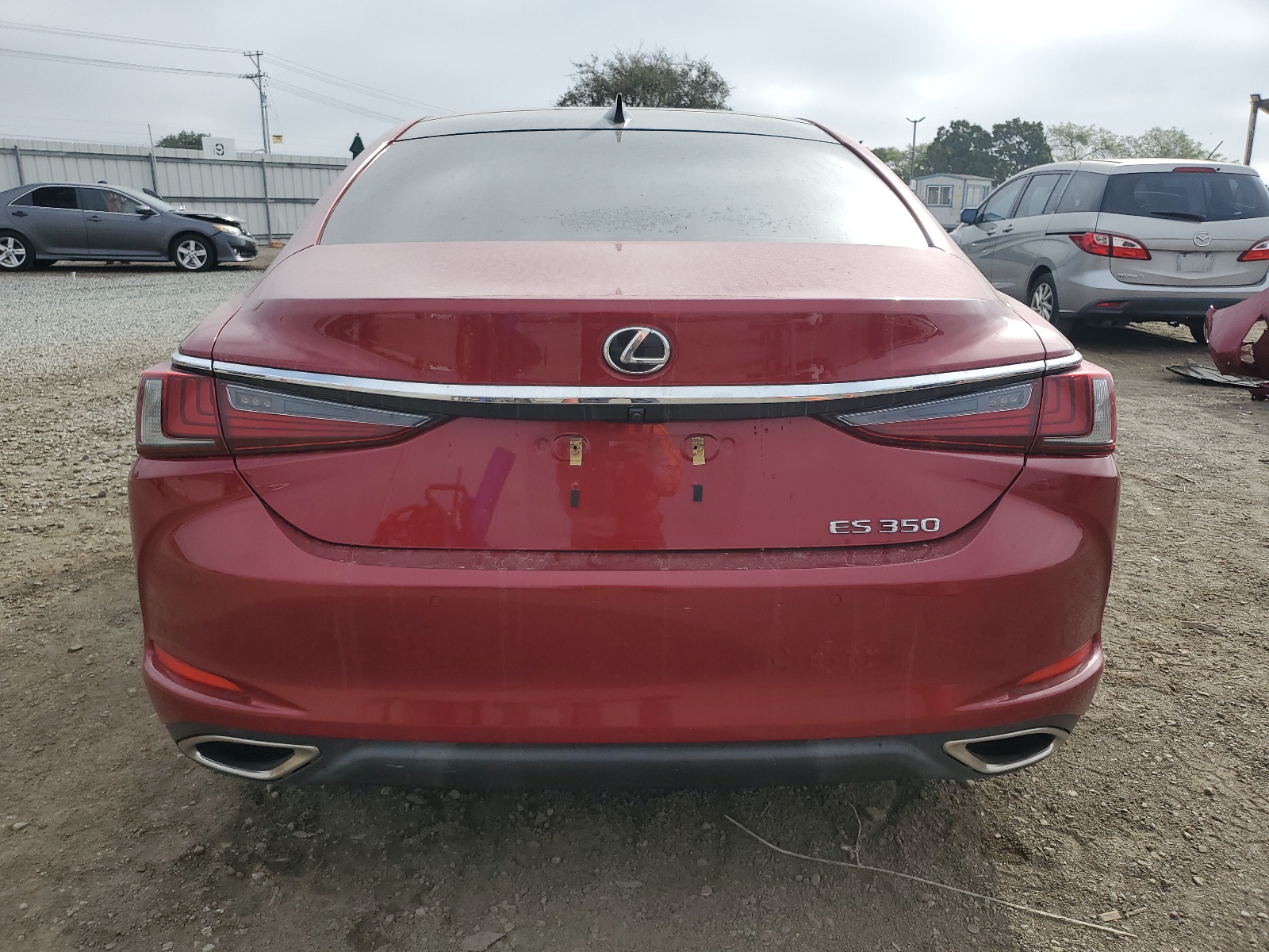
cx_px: 634
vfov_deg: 53.1
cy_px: 476
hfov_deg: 67.3
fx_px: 953
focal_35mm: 26
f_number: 1.5
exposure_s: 1/2000
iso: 50
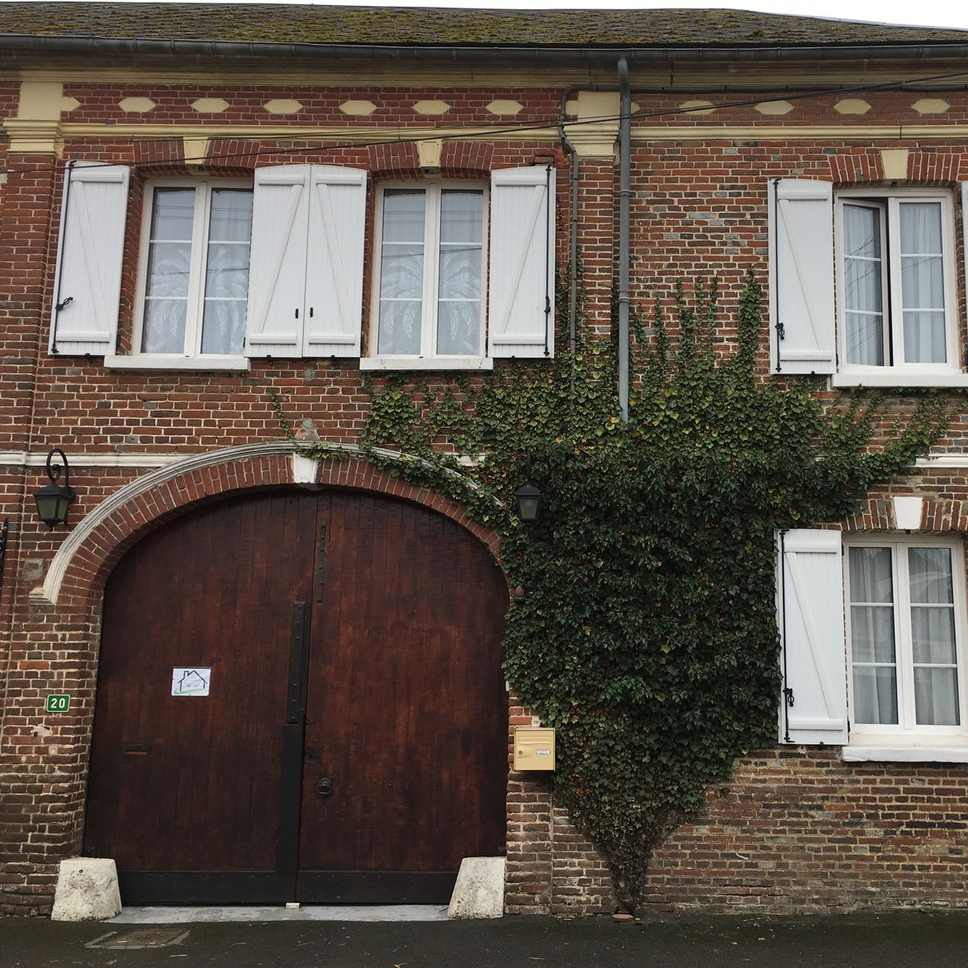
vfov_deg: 47.2
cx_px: 592
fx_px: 1107
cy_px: 488
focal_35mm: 35
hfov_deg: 46.9
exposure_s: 1/371
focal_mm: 4.15
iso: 25
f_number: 2.2
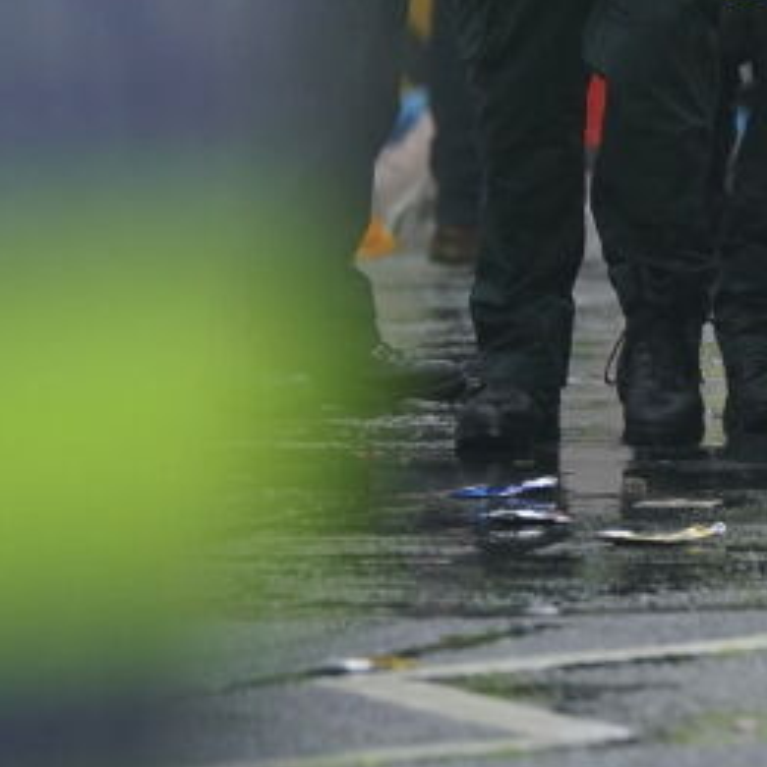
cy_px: -271
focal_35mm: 1567
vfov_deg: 1.1
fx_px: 39282
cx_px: 935
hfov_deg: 1.1
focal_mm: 400
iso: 1000
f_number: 5.6
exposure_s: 1/400
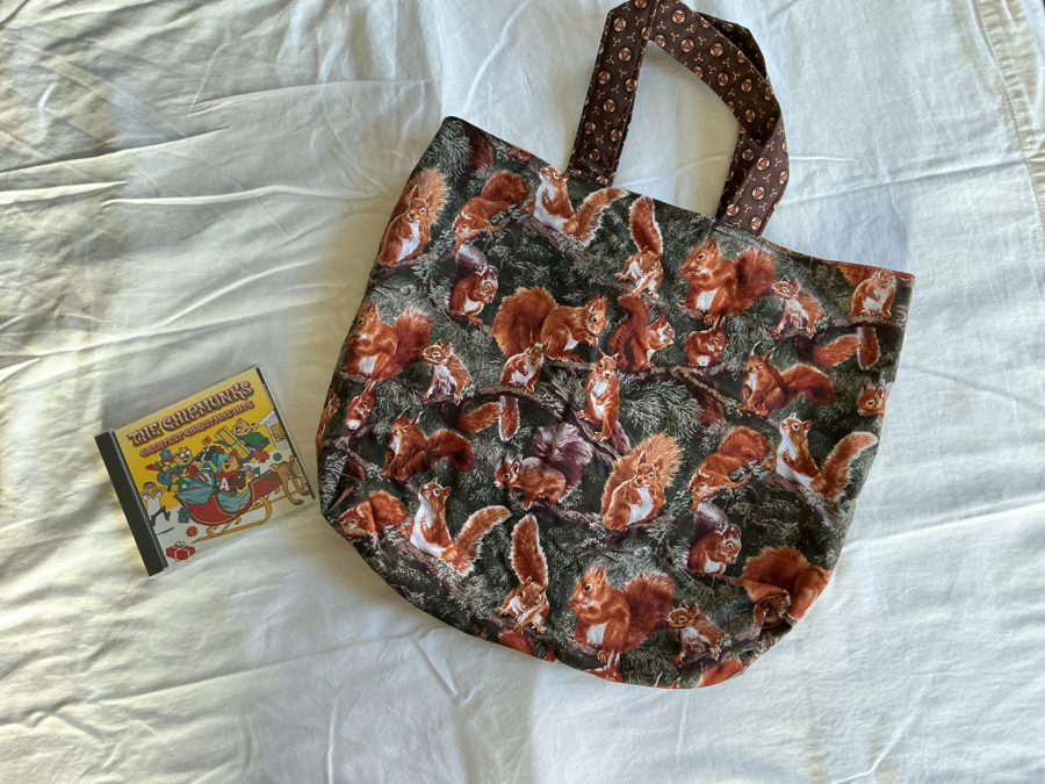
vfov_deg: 48.2
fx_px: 875
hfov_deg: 61.7
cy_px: 392
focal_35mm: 29
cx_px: 522
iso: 250
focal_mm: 3
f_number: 1.8
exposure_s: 1/50
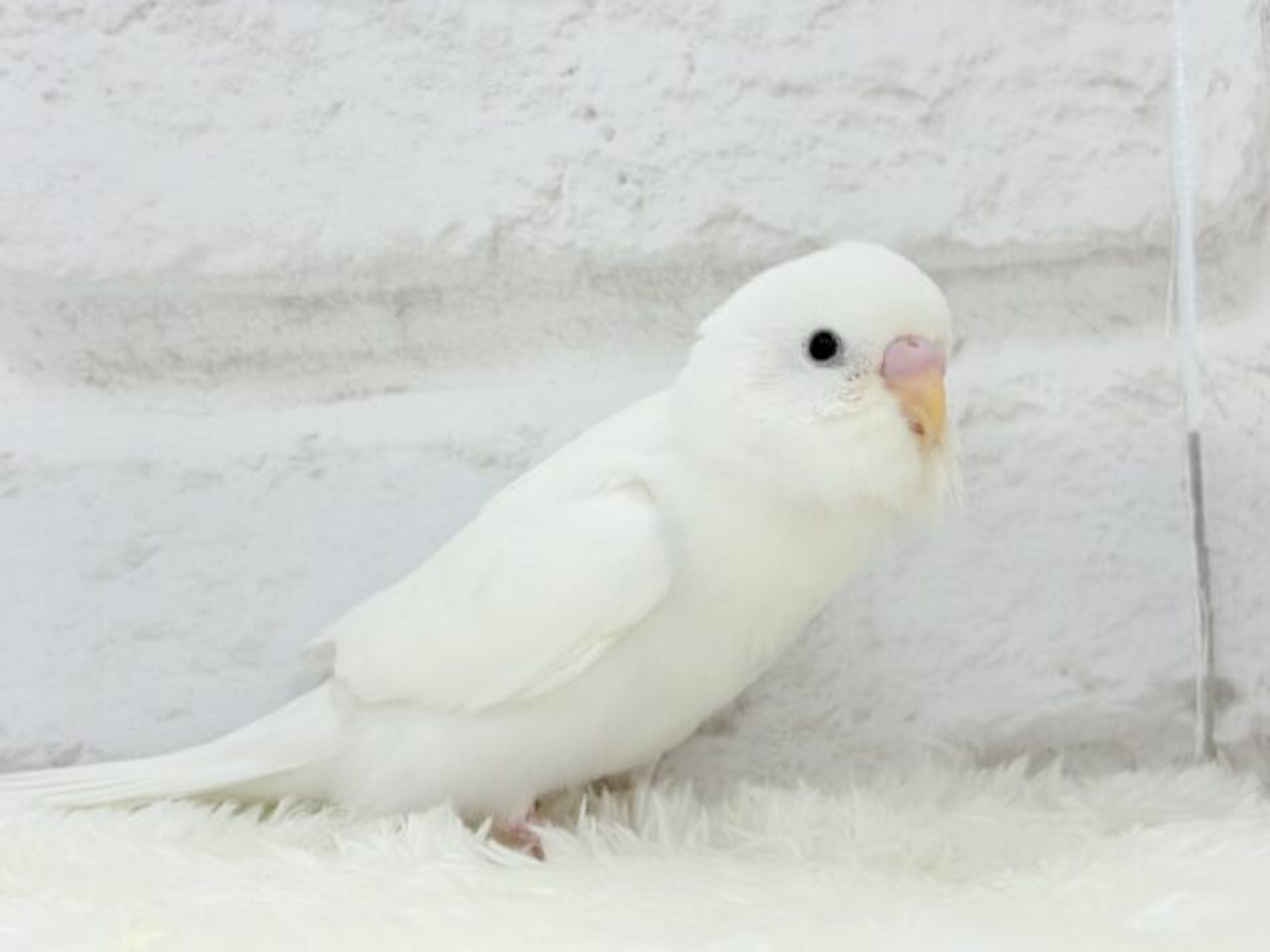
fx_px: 1908
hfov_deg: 36.8
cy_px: 476
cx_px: 635
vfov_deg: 28.0
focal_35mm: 52
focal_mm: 5.96
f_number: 1.6
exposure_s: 1/50
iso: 32
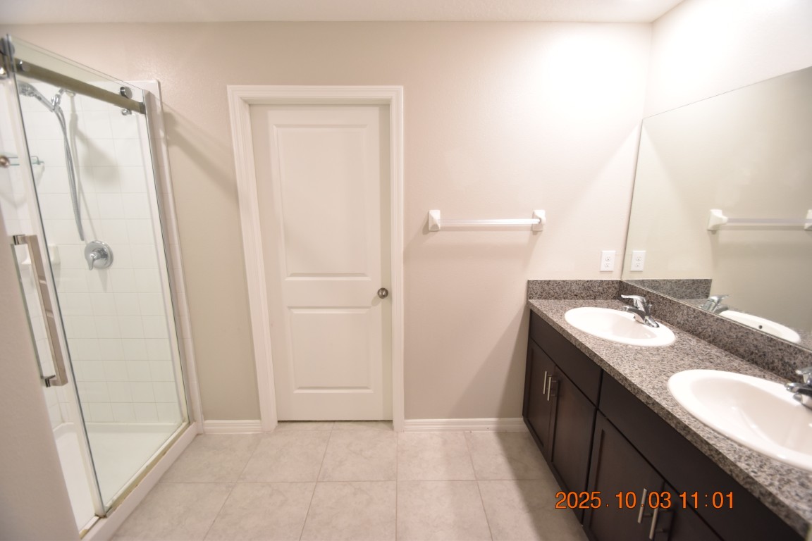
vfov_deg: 77.3
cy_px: 270
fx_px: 338
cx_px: 406
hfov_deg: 100.4
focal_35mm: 15
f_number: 3.5
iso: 800
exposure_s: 1/30
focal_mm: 10
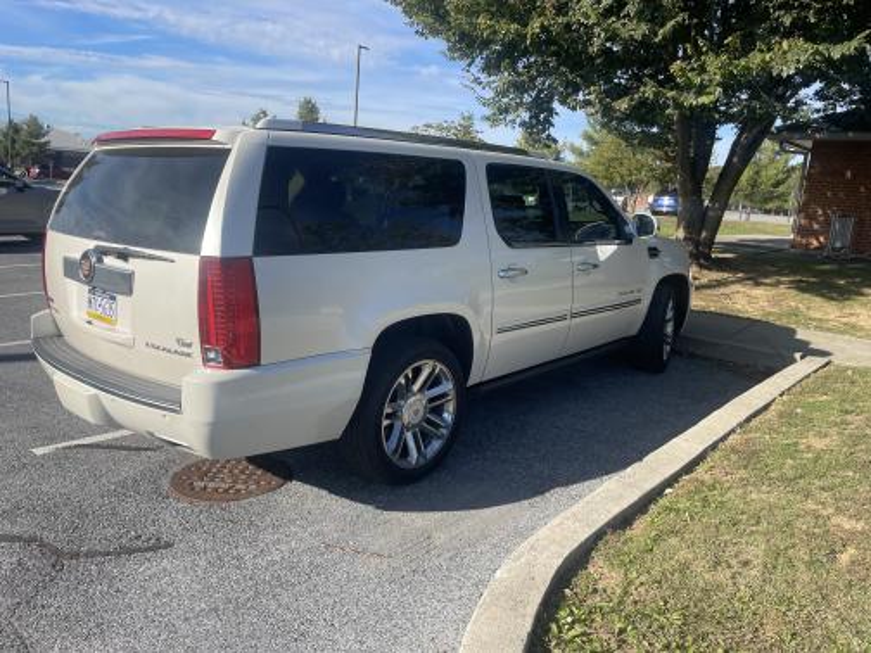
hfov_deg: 67.3
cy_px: 326
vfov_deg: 53.1
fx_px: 654
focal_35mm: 26
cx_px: 436
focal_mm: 4.2
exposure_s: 1/2451
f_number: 1.6
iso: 32
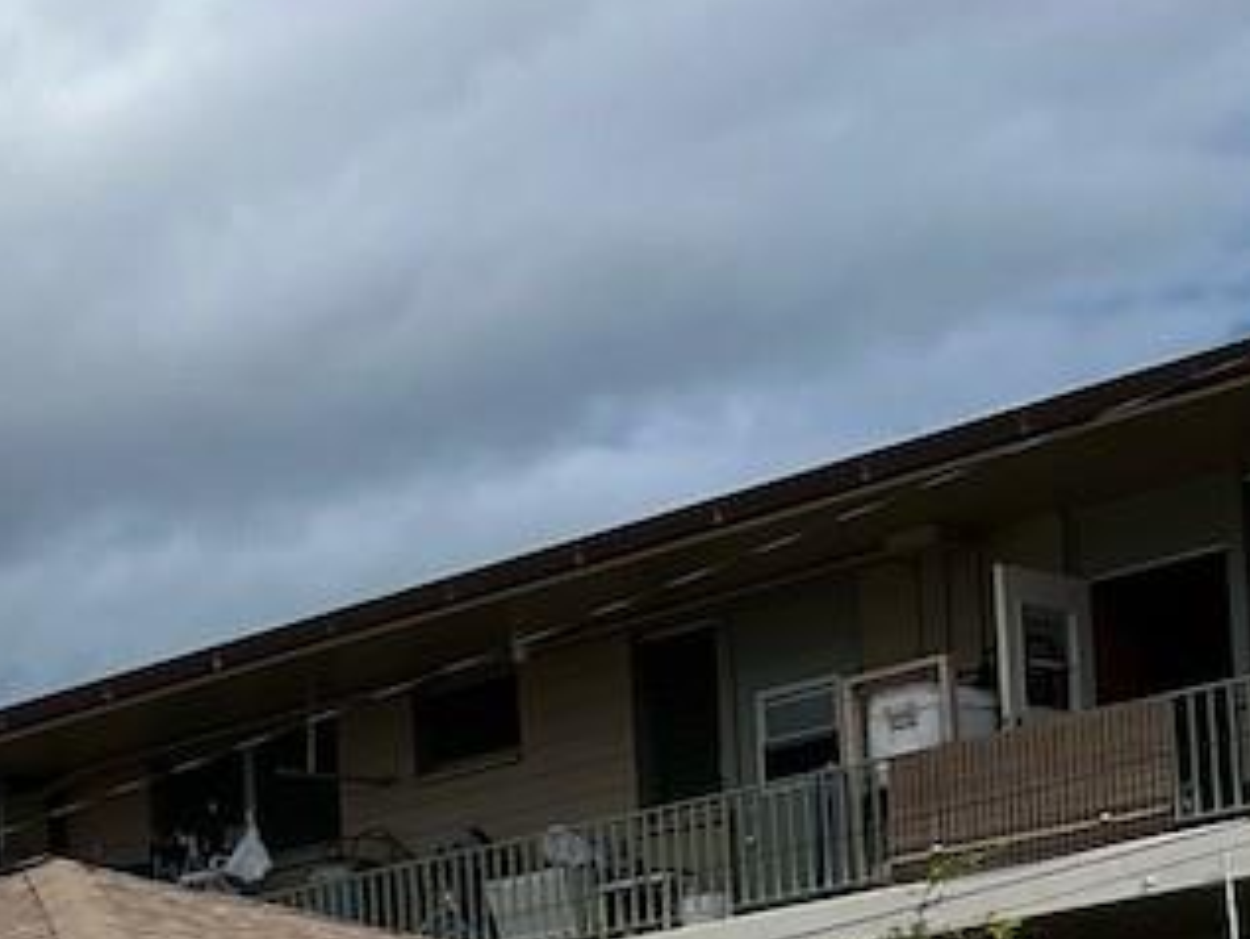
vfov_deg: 13.3
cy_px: 1405
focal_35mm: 105
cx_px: -1155
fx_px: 3793
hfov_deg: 15.4
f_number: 1.5
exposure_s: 1/6993
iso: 50
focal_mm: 5.7
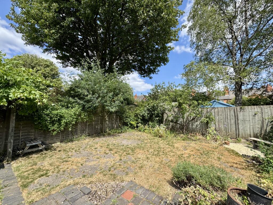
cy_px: 102
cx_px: 136
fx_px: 110
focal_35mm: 14
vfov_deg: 85.7
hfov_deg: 102.1
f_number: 2.2
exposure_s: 1/921
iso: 50
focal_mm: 2.22
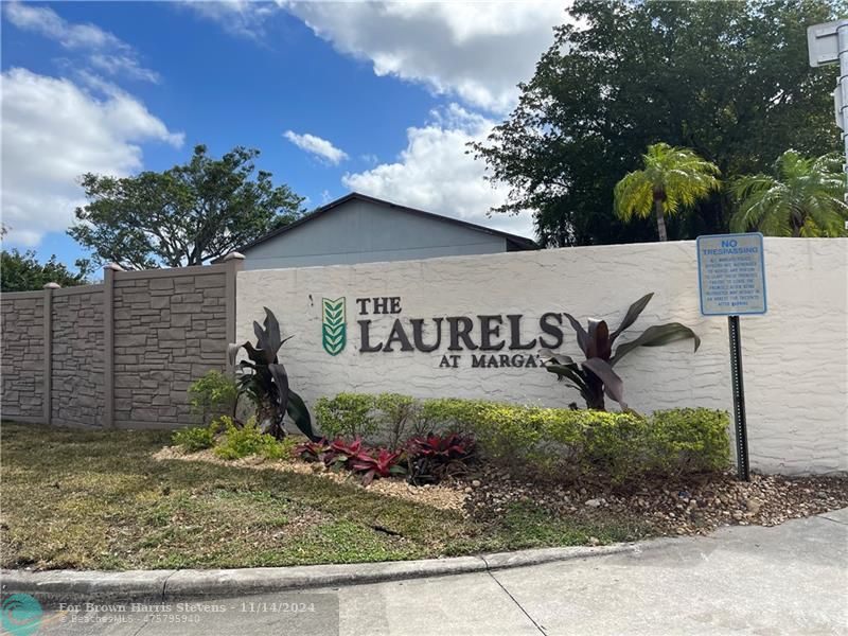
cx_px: 424
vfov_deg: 53.1
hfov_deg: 67.3
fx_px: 637
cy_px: 318
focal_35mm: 26
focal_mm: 5.1
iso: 32
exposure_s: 1/3448
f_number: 1.6
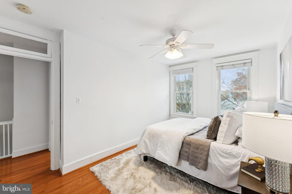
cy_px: 97
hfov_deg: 101.9
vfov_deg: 78.8
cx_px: 146
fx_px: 118
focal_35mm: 15
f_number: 8
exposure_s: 1/20
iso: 200
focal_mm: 14.6
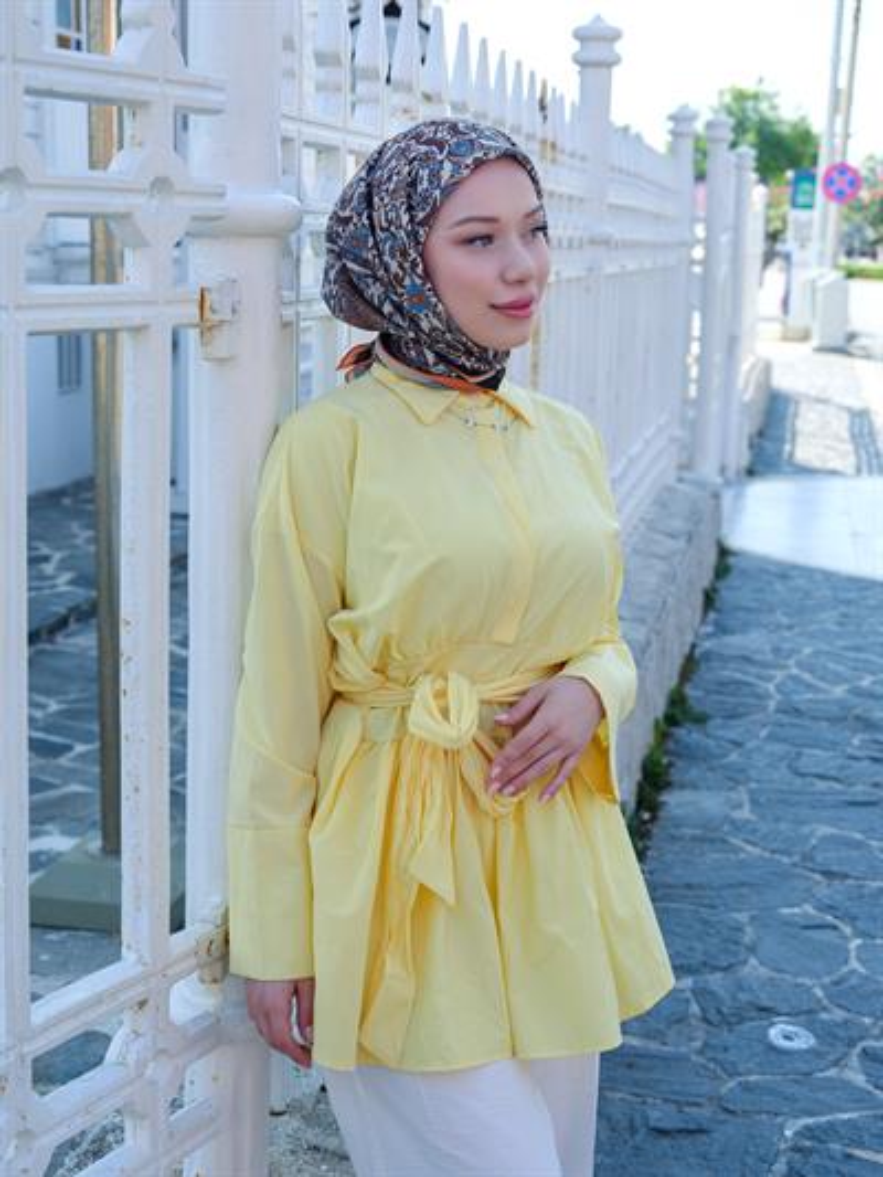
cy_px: 588
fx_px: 1870
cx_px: 442
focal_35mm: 55
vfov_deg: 34.9
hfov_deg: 26.6
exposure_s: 1/240
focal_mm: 70
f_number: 7.1
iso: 320
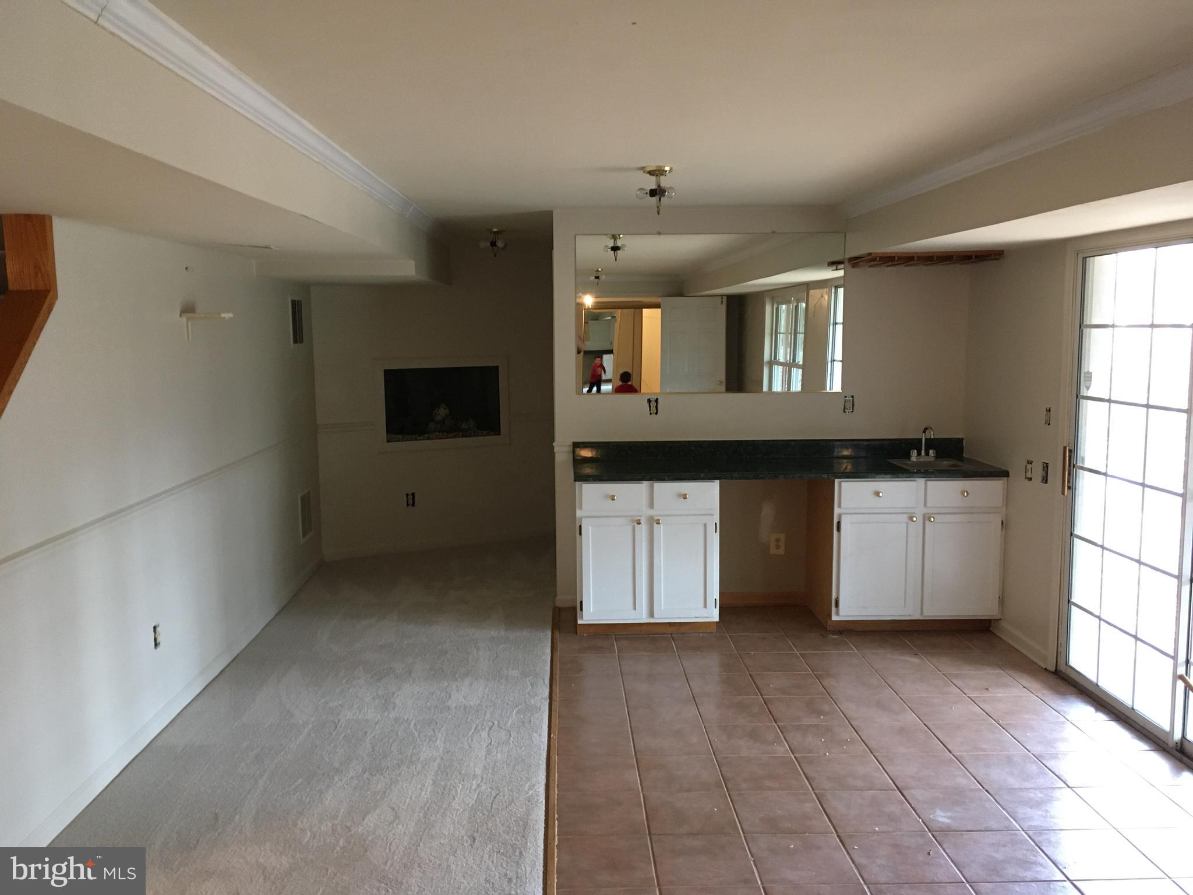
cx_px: 596
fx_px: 999
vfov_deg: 48.2
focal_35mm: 29
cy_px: 448
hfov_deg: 61.7
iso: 200
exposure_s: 1/17
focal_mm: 4.15
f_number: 2.2
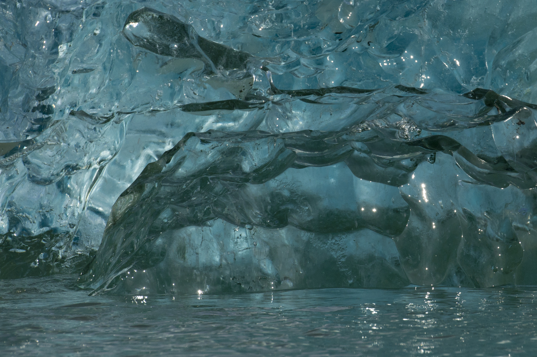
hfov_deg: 4.6
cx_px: 381
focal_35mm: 450
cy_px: 196
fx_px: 6704
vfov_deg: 3.0
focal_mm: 200
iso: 400
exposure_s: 1/1250
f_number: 6.3
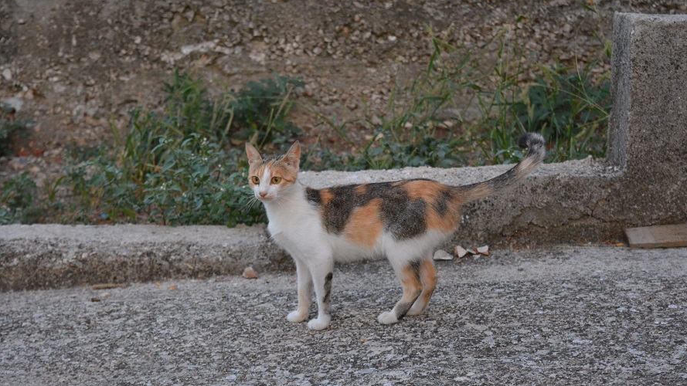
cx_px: 347
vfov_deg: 13.8
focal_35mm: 88
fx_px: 1594
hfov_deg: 24.3
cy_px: 212
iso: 1600
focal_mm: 55
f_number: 5.6
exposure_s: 1/80
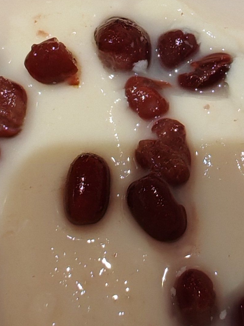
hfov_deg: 21.1
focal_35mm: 69
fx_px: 649
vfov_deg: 27.4
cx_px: 182
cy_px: 47
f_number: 2.2
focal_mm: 1.96
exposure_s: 1/50
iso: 125
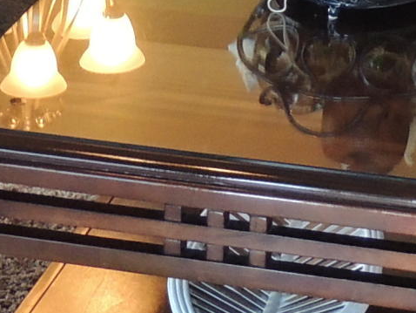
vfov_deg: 7.1
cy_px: -172
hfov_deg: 9.6
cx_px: 171
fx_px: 2489
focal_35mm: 207
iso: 360
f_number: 3.2
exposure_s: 1/50
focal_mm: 5.8
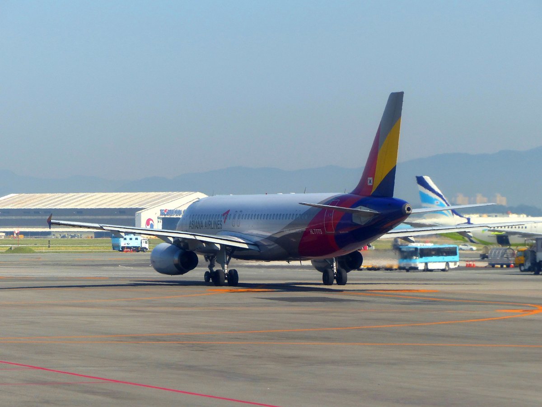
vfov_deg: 7.3
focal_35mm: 204
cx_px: 271
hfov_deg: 9.7
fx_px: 3194
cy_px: 204
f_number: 4
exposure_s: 1/640
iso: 100
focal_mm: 36.7
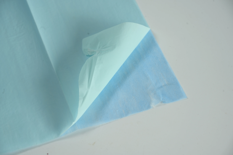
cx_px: 116
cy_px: 78
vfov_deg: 11.4
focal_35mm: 120
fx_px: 777
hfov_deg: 17.1
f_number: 10
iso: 100
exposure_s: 1/125
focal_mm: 120
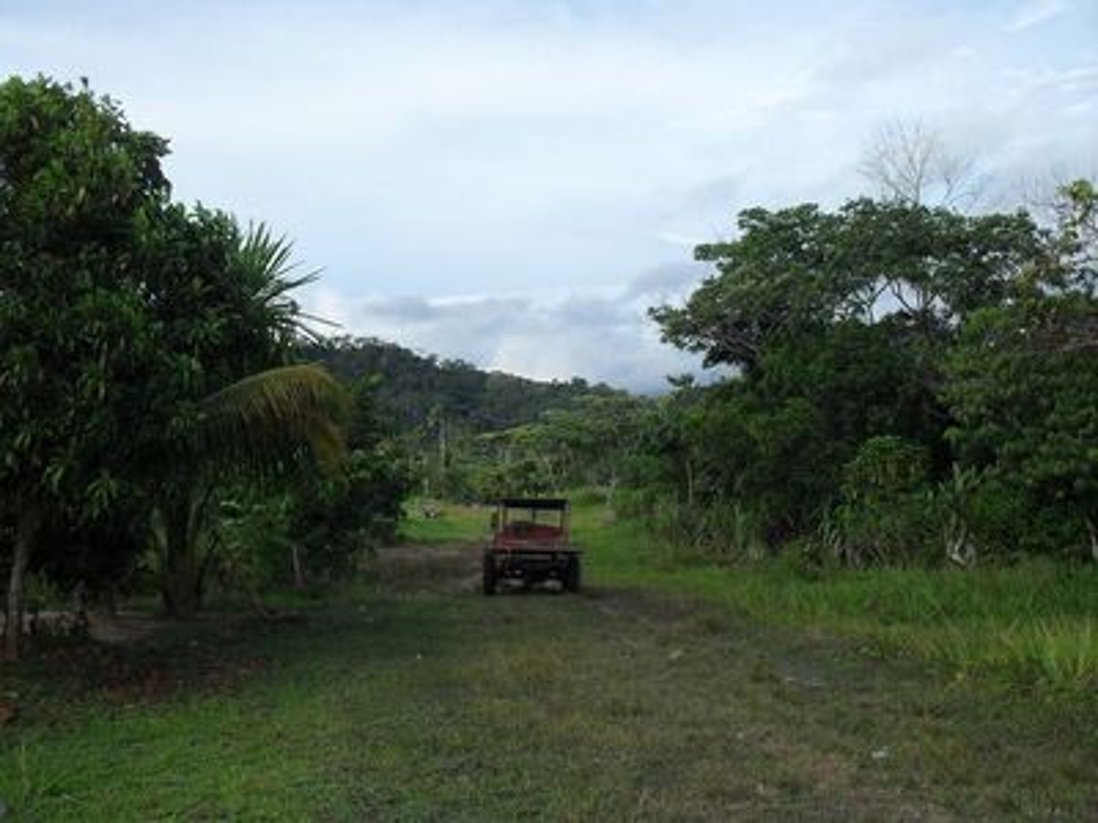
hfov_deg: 49.0
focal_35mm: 38
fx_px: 1205
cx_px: 549
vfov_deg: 37.7
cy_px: 412
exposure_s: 1/90
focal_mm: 6.3
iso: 80
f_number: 8.3
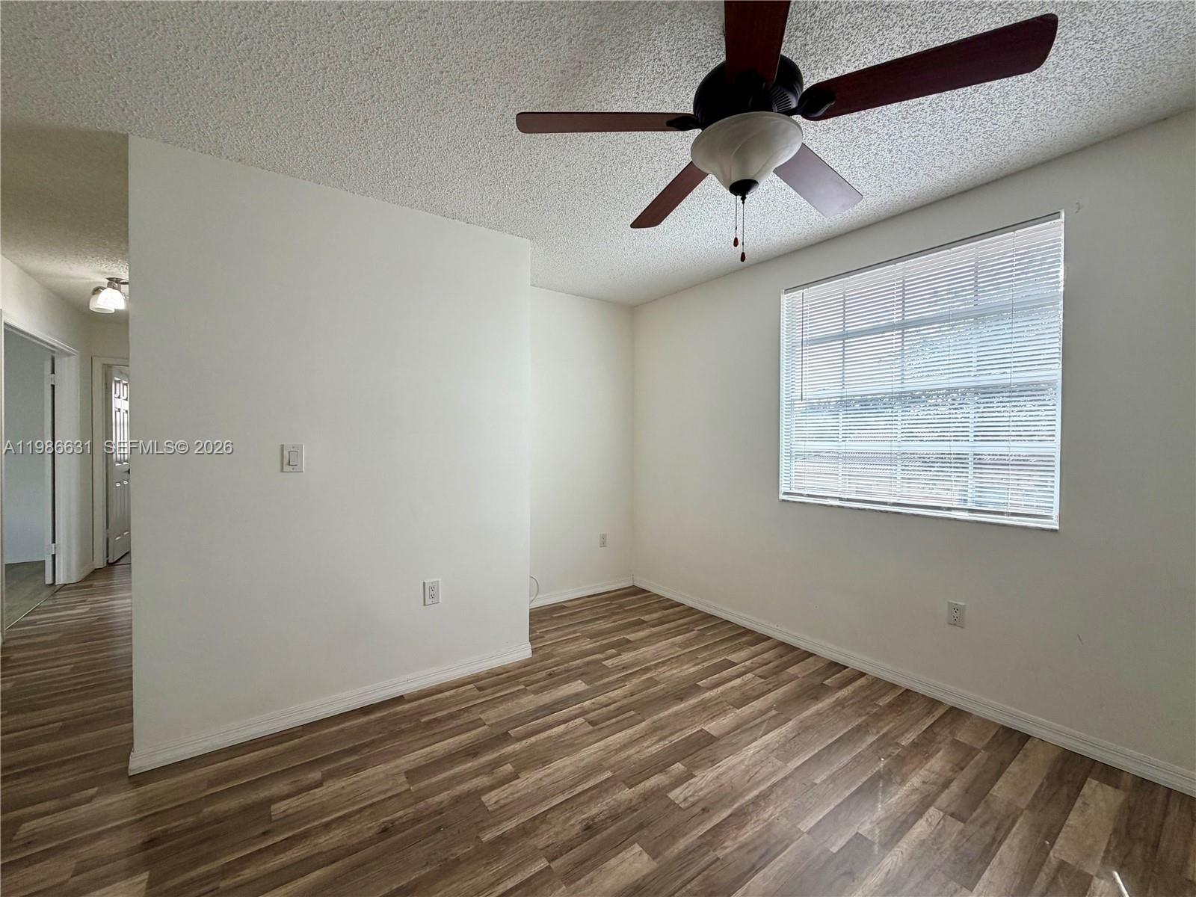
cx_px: 598
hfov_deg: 102.1
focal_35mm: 14
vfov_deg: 85.7
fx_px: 484
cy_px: 448
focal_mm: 2.22
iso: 80
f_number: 2.2
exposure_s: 1/121
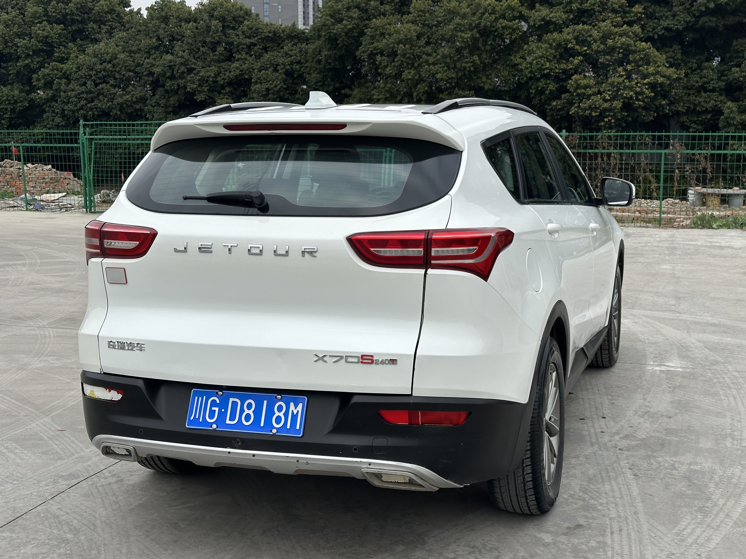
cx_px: 373
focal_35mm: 48
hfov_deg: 39.7
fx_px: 1034
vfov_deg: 30.3
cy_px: 280
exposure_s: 1/1721
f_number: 1.78
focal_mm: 6.86
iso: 64
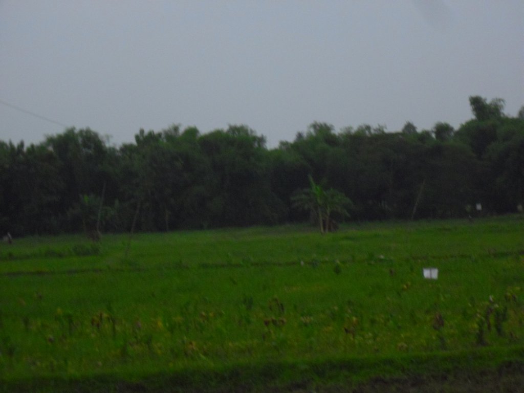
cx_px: 262
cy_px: 196
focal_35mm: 113
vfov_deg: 13.1
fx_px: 1711
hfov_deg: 17.4
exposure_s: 1/60
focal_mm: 18.6
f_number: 5.2
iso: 400
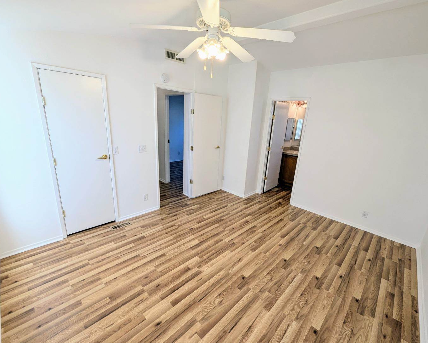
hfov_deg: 100.7
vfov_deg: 88.0
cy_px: 170
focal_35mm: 14
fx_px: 177
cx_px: 216
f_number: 2.2
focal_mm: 1.95
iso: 49
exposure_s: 1/112
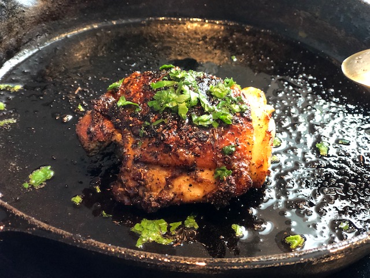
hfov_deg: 33.8
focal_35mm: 57
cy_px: 139
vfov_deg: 25.7
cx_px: 185
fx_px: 609
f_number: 2.8
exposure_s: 1/30
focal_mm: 6.6
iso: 500
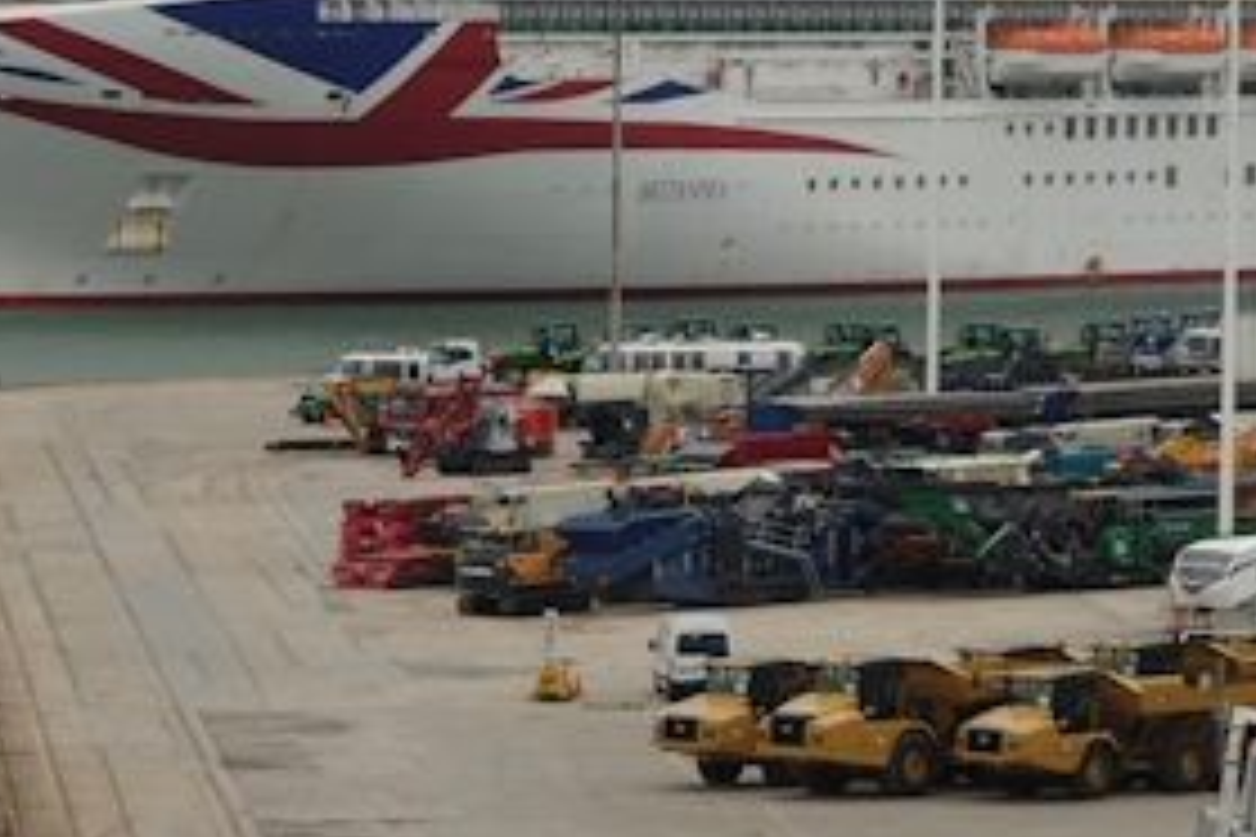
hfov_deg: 5.7
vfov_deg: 3.8
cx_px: 959
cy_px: -52
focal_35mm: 360
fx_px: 12559
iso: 100
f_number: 4
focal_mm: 52.82
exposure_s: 1/640
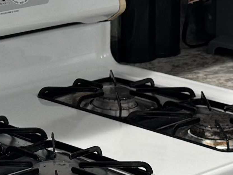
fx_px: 1104
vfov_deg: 8.9
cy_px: -59
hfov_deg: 11.8
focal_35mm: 164
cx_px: -46
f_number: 1.78
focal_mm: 6.76
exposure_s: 1/120
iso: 100
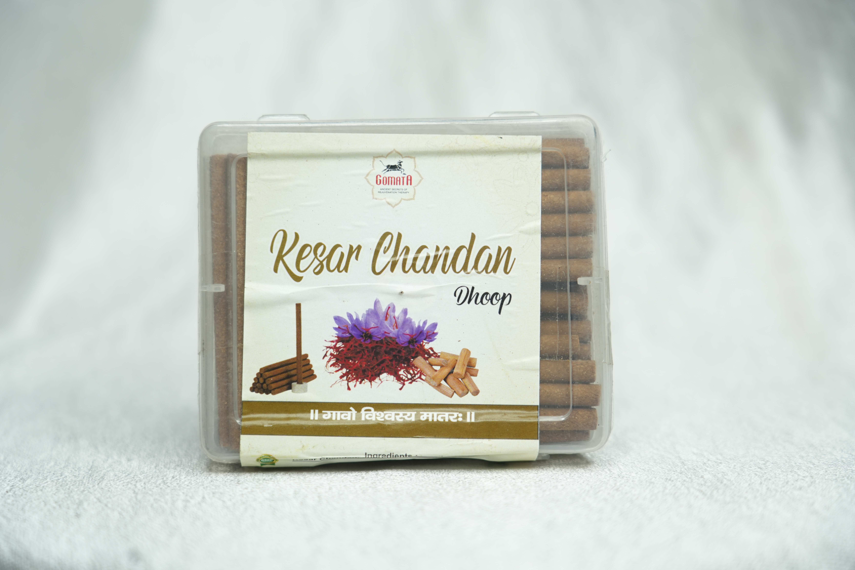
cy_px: 285
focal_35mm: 75
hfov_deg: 27.0
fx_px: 1781
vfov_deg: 18.2
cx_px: 428
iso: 250
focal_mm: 75
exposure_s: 1/100
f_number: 4
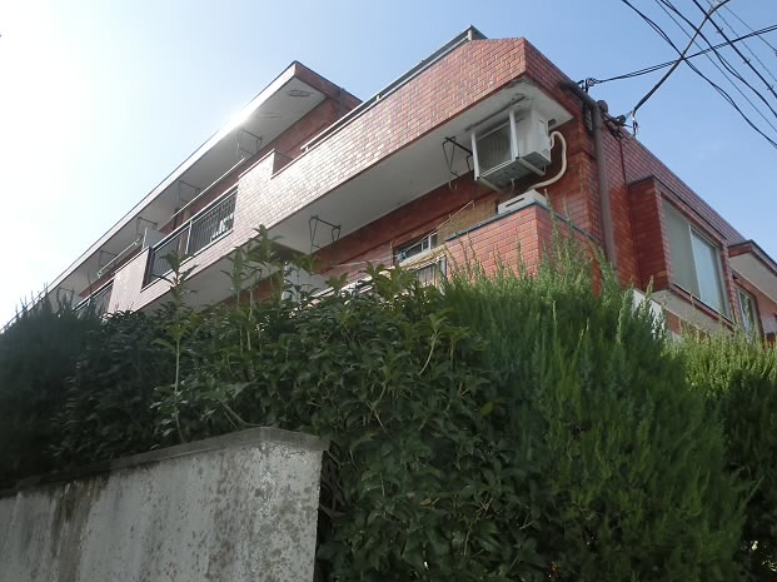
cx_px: 394
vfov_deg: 49.7
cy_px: 300
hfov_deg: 63.5
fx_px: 628
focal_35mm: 28
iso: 250
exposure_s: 1/640
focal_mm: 4.24
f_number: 7.9
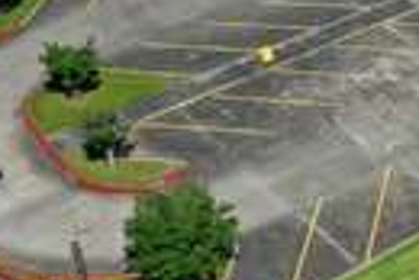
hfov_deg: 19.9
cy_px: -16
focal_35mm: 97
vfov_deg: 13.9
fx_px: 1130
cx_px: 477
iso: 100
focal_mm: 10.26
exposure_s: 1/800
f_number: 6.3
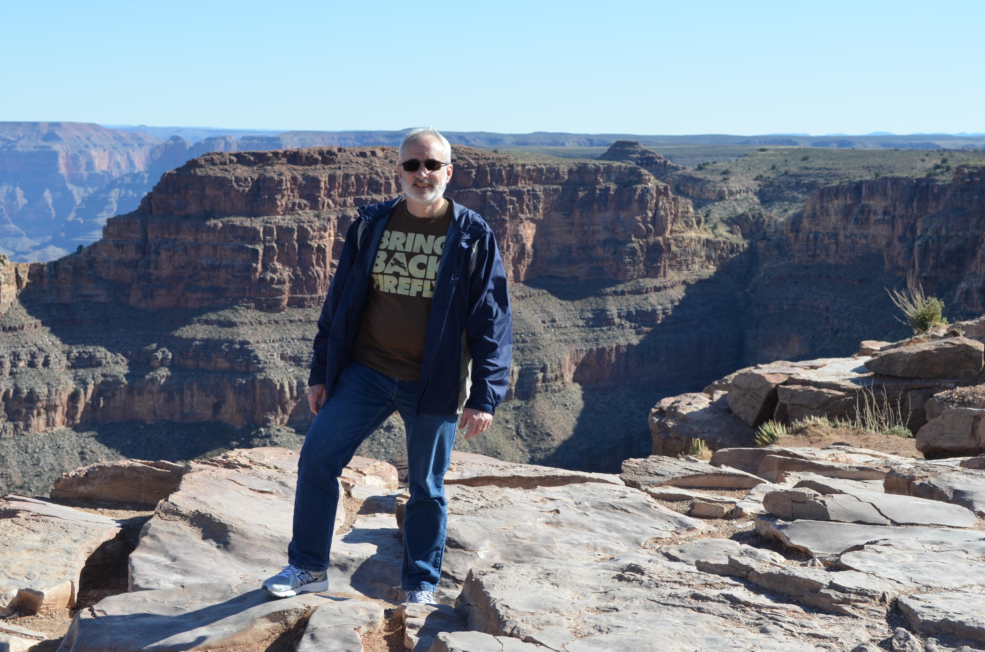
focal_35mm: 60
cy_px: 326
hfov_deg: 33.5
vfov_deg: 22.5
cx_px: 492
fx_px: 1638
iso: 125
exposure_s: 1/250
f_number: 8
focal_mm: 40
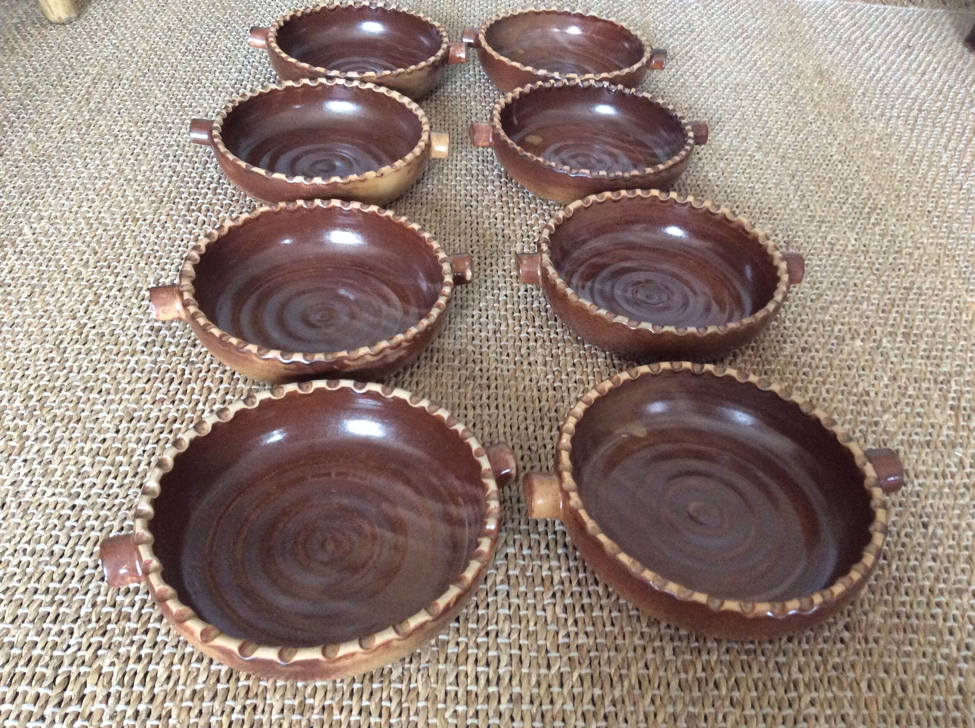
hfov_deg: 56.9
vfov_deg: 44.1
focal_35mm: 32
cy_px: 364
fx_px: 900
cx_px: 488
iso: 250
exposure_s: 1/20
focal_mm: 3.3
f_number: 2.4
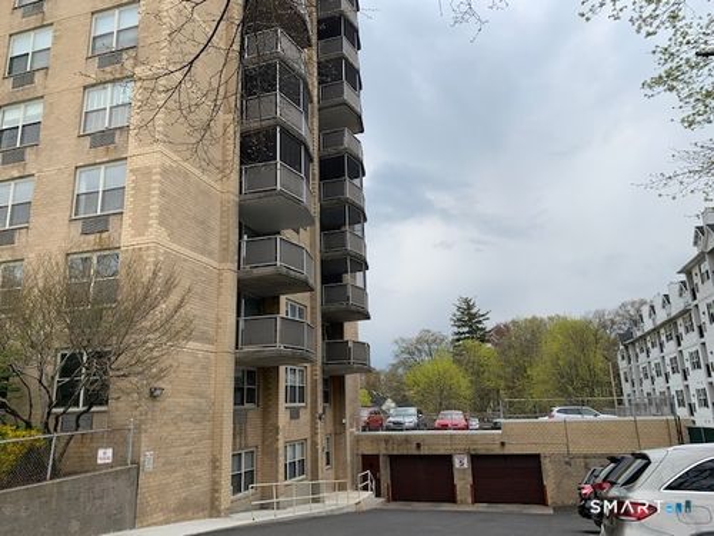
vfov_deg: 53.1
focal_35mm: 26
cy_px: 268
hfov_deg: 67.3
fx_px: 536
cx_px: 357
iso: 25
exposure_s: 1/1880
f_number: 1.8
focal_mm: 4.25
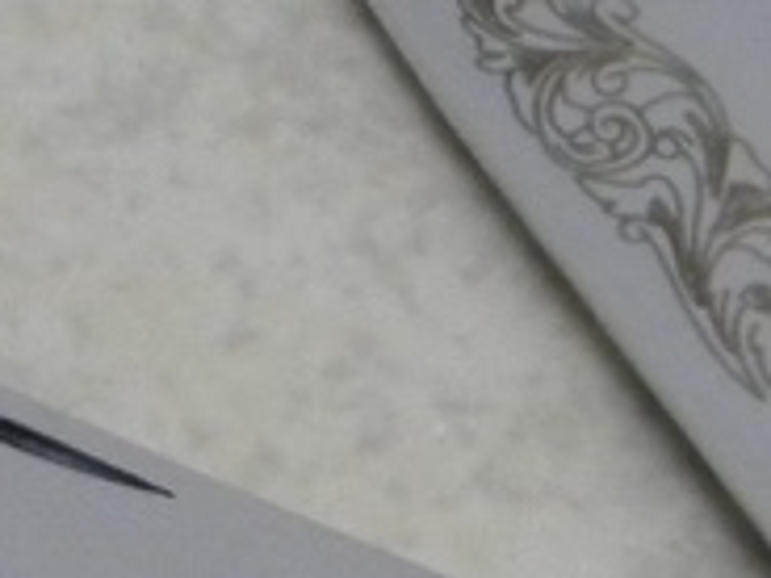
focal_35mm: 571
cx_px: 159
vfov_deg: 2.6
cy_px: 854
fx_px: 12718
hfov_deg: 3.5
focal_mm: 19
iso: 400
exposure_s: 1/20.8
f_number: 4.7
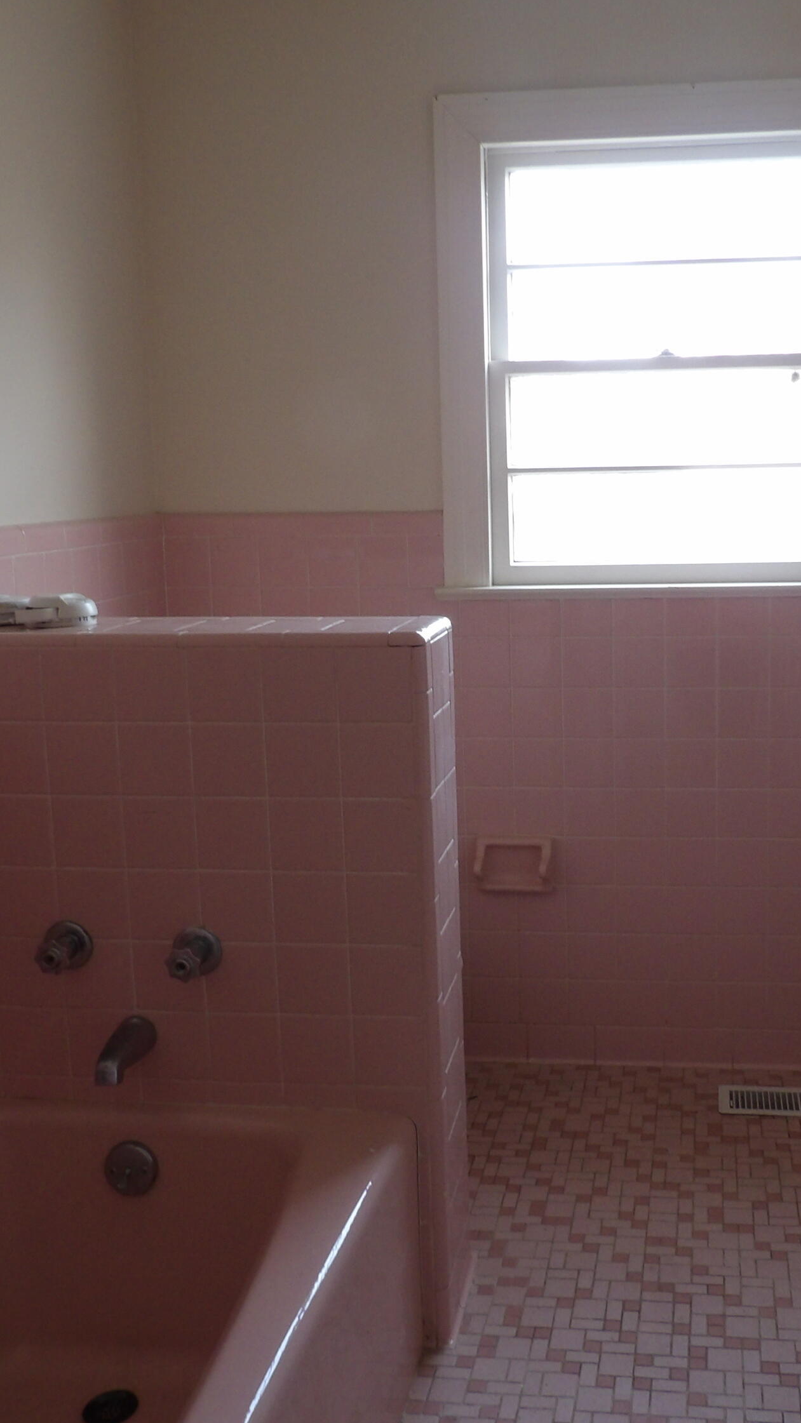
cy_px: 712
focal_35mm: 35
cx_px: 556
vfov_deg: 56.6
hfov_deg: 33.3
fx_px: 1321
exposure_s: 1/33
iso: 161
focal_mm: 4.3
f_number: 3.2
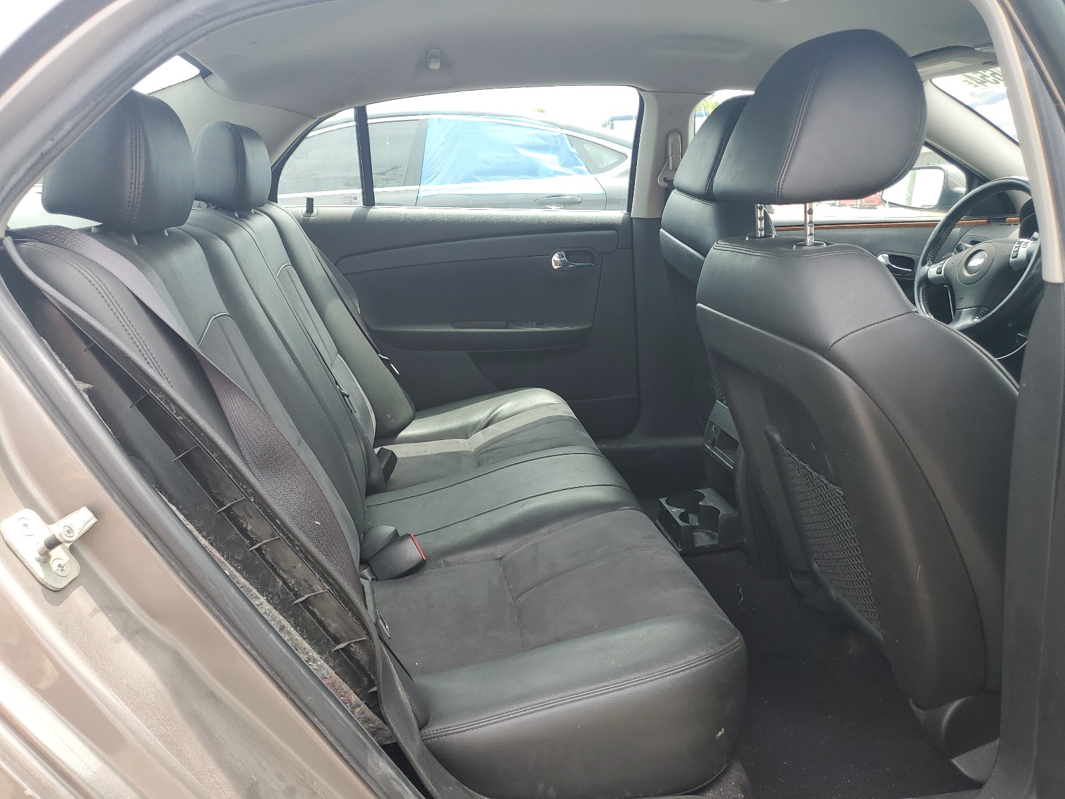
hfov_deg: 67.3
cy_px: 400
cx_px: 532
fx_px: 800
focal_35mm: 26
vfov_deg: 53.1
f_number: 1.5
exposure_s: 1/435
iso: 50
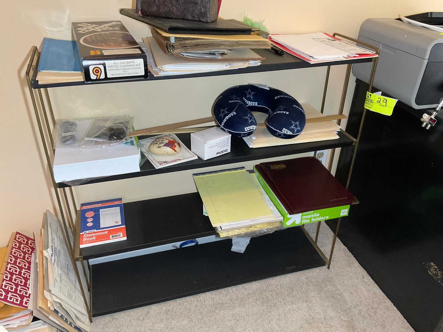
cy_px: 166
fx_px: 371
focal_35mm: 29
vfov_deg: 48.2
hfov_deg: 61.7
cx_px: 222
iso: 200
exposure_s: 1/60
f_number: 1.8
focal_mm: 3
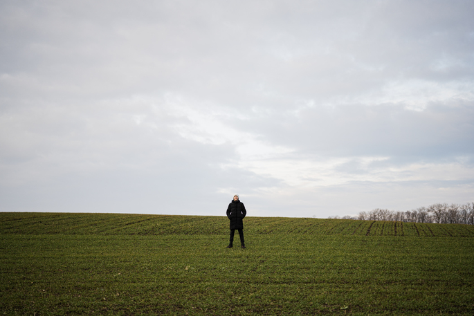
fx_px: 658
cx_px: 237
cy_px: 158
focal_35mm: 50
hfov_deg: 39.6
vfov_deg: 27.0
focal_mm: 50
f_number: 1.2
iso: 200
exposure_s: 1/5000
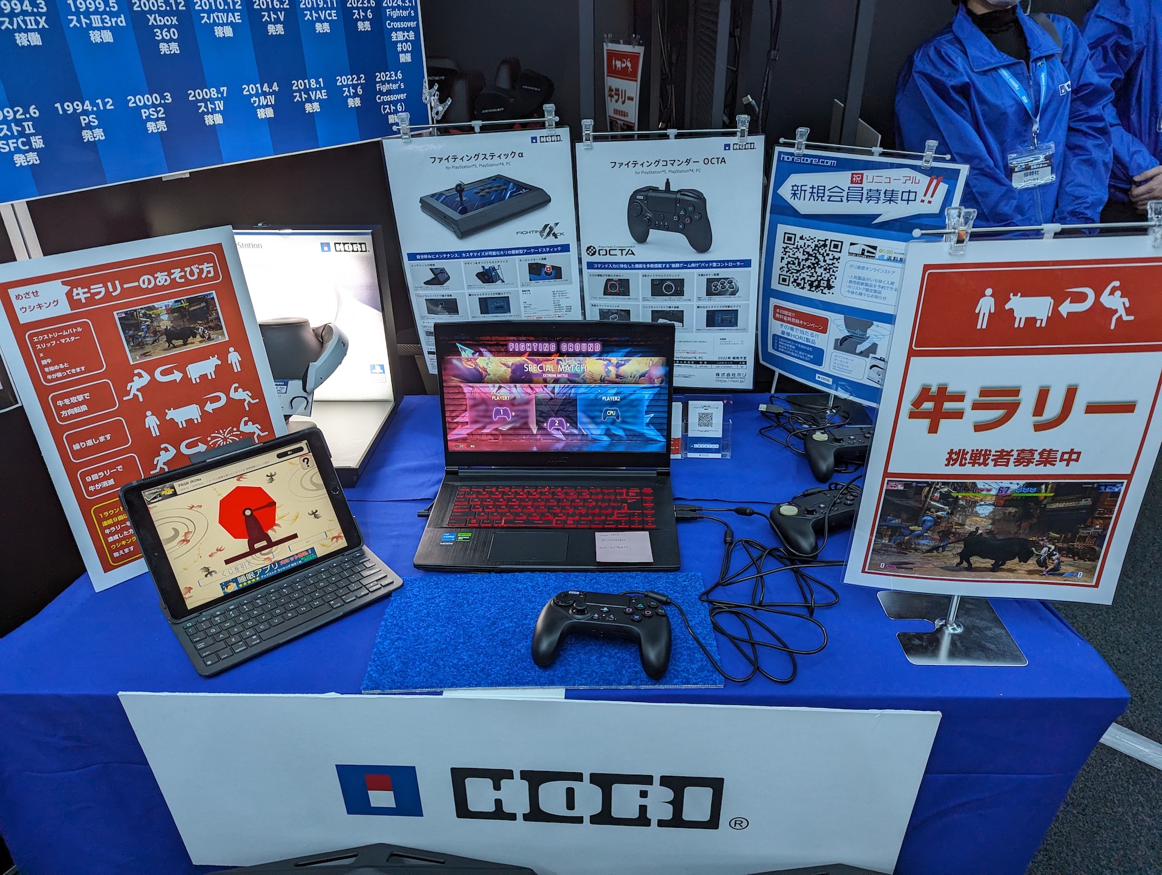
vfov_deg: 56.9
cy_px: 438
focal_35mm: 24
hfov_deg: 71.5
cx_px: 581
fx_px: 807
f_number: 1.85
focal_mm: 6.81
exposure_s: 1/68.9
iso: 77
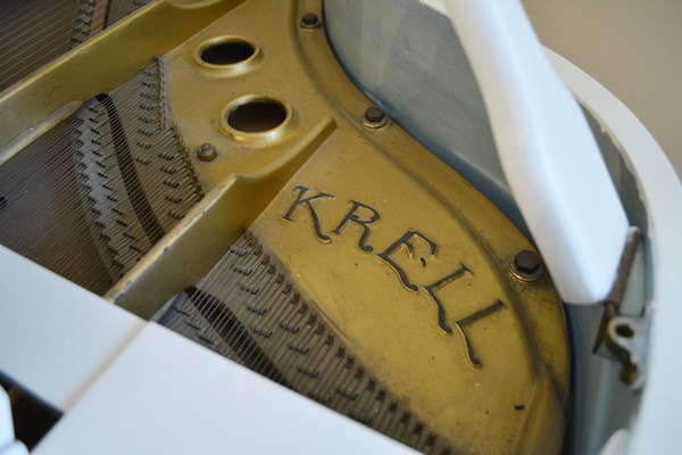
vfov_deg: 43.6
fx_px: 568
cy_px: 228
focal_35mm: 30
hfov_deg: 61.9
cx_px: 341
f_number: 3.8
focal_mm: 20
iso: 800
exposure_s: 1/40
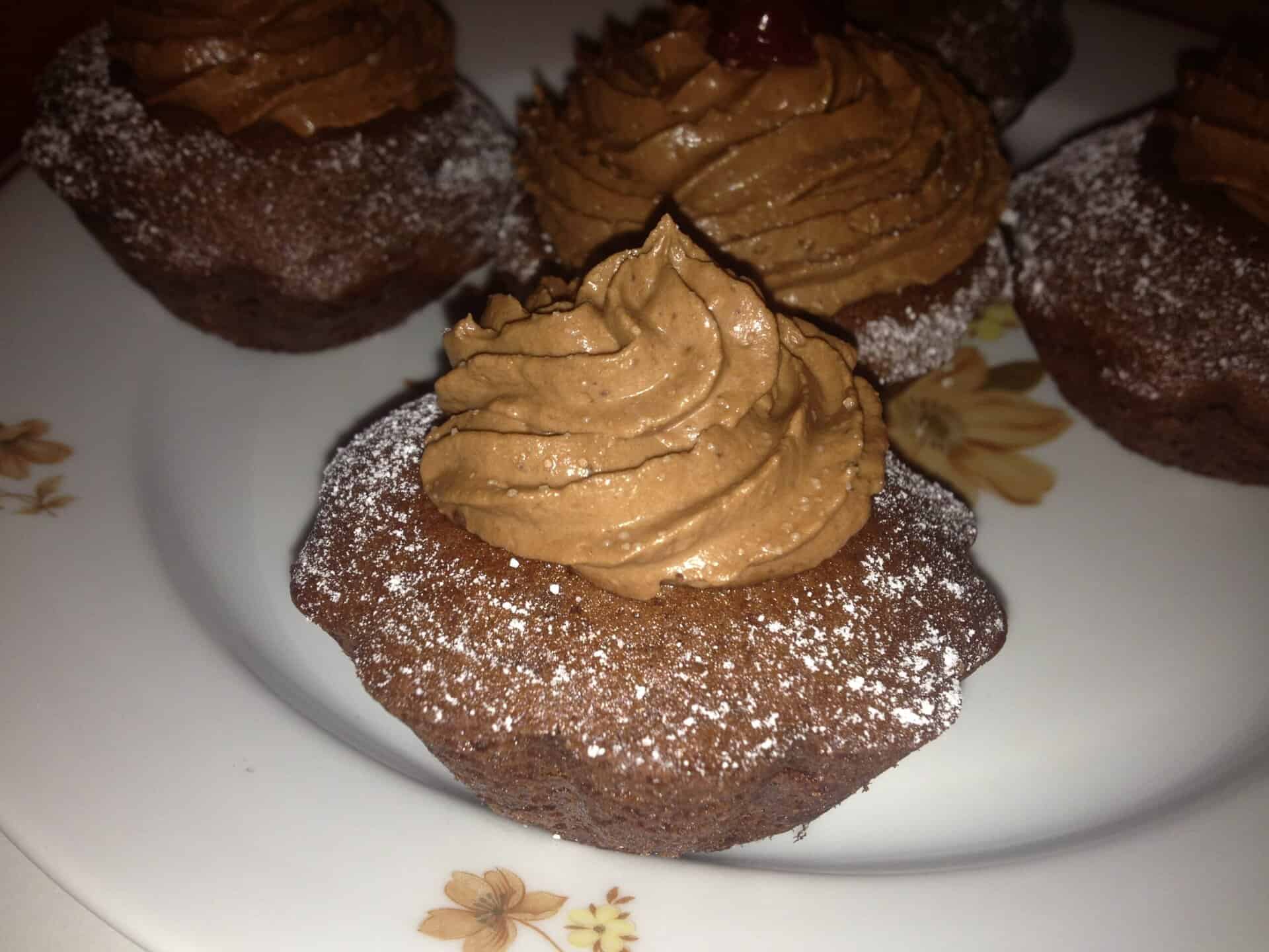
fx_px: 1283
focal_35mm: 35
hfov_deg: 52.6
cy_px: 476
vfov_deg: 40.7
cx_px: 634
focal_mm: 4.28
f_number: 2.4
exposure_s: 1/131
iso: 50
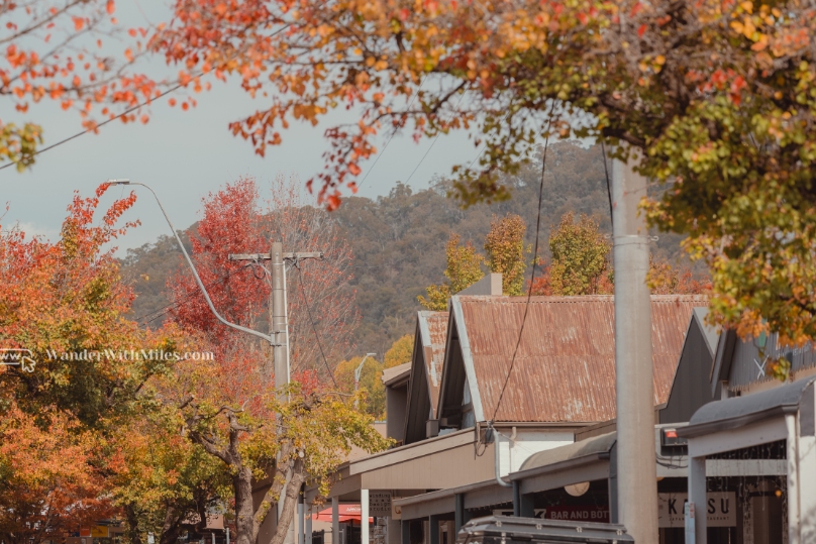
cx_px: 98
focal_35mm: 168
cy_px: 361
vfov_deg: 8.2
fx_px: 3808
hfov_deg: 12.2
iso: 200
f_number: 3.2
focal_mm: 110
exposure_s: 1/1250
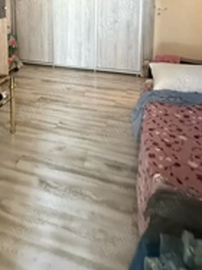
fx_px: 234
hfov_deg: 45.9
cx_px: 63
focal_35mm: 30
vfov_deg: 50.9
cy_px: 13
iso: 800
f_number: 2.2
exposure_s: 1/60
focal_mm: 2.22
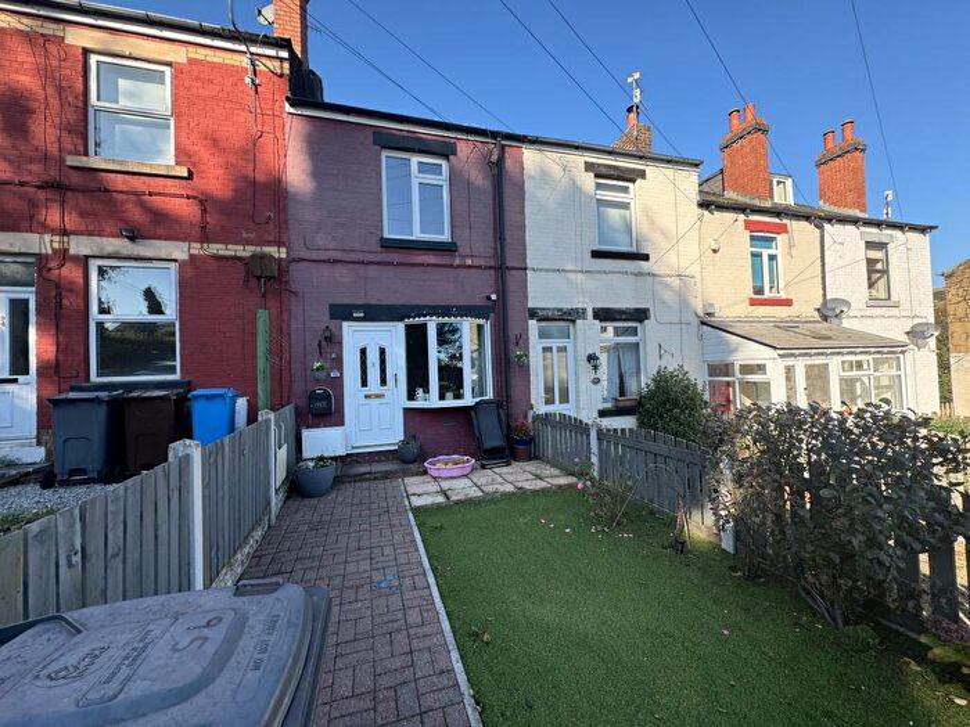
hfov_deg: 102.1
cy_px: 364
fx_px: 392
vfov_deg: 85.7
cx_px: 485
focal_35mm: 14
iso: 40
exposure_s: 1/386
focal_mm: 2.22
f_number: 2.2
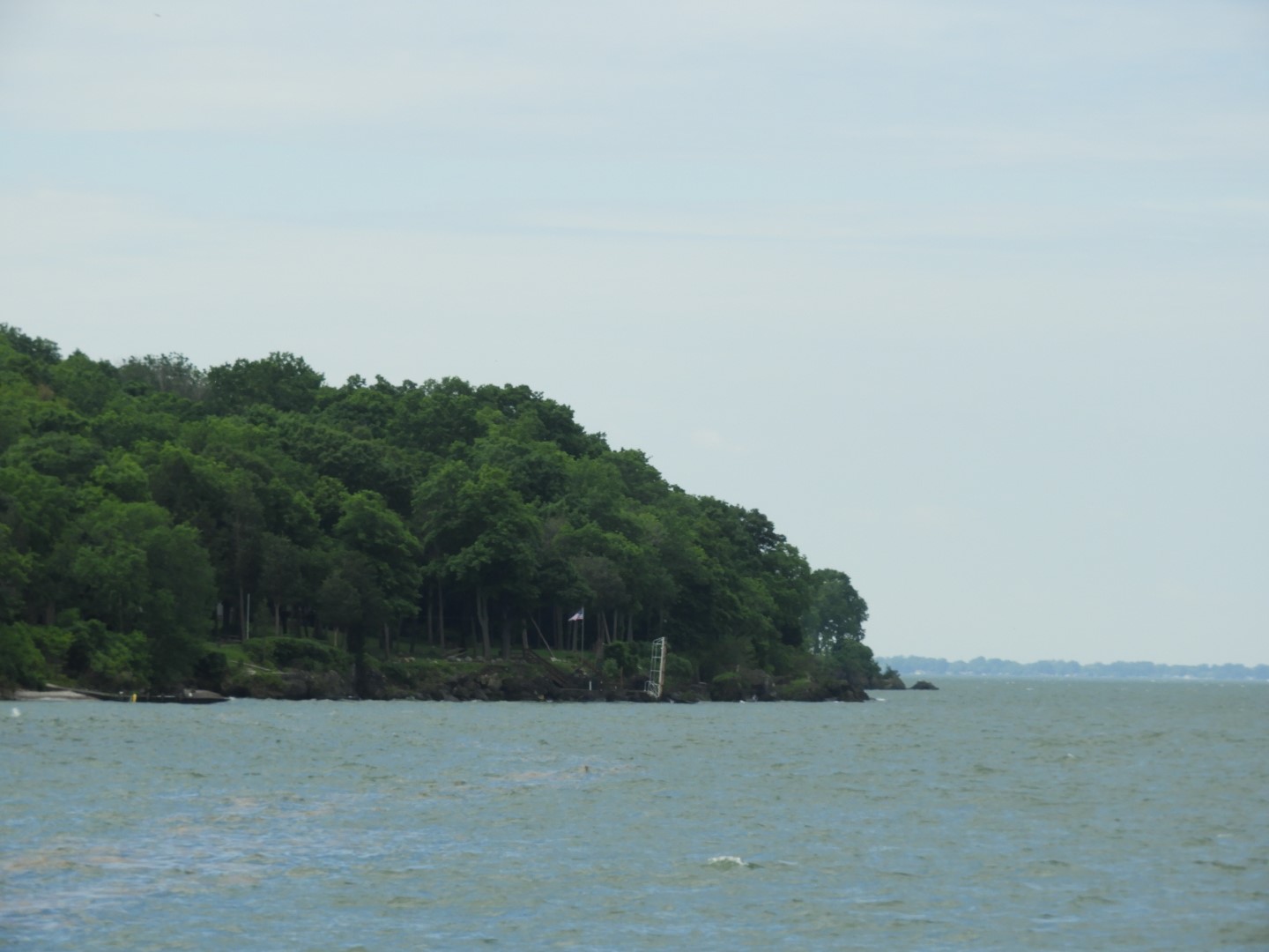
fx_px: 9165
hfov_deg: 7.9
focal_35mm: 250
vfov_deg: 5.9
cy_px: 476
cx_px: 634
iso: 100
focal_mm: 44.8
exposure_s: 1/640
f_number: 5.5
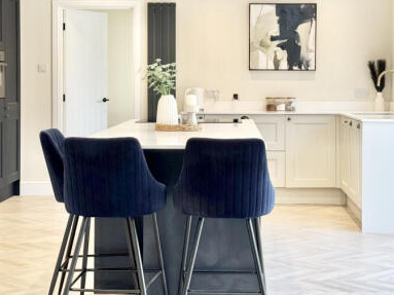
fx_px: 831
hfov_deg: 26.7
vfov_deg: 20.1
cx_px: 228
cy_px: 98
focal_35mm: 73
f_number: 1.78
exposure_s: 1/121
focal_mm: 6.76
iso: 50
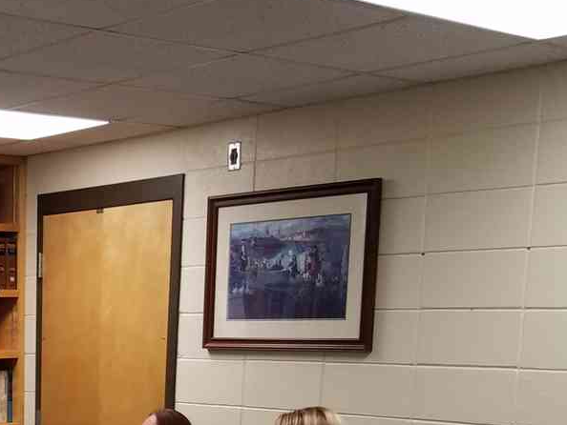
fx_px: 1147
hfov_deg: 26.0
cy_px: 542
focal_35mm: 70
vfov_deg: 19.5
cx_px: -26
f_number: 1.7
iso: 100
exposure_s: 1/60
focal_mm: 4.2
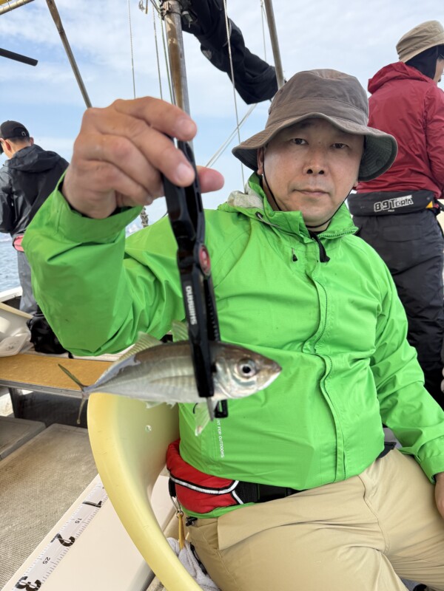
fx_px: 410
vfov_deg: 71.6
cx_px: 222
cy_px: 296
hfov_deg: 56.8
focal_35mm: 24
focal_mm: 6.76
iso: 100
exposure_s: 1/2169
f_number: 1.78
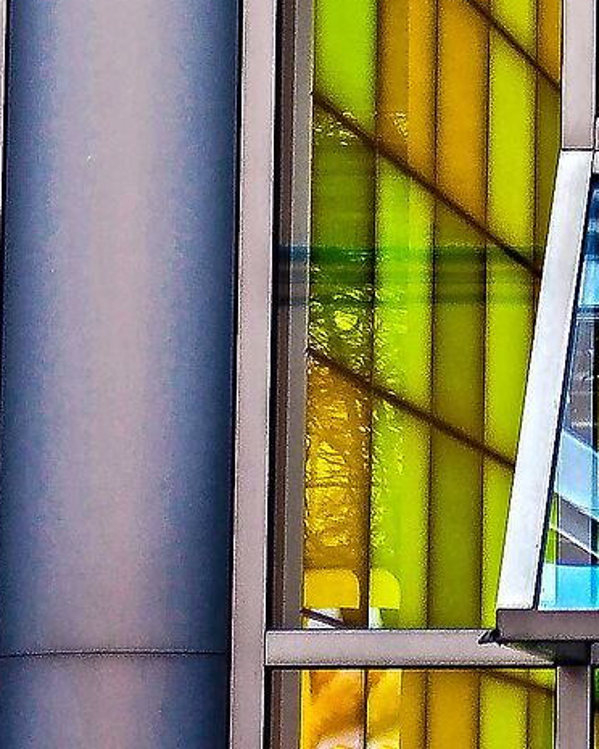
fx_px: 7512
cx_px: 1035
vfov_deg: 5.6
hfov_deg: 4.5
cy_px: -849
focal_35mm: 339
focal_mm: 70
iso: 400
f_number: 5
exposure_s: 1/80
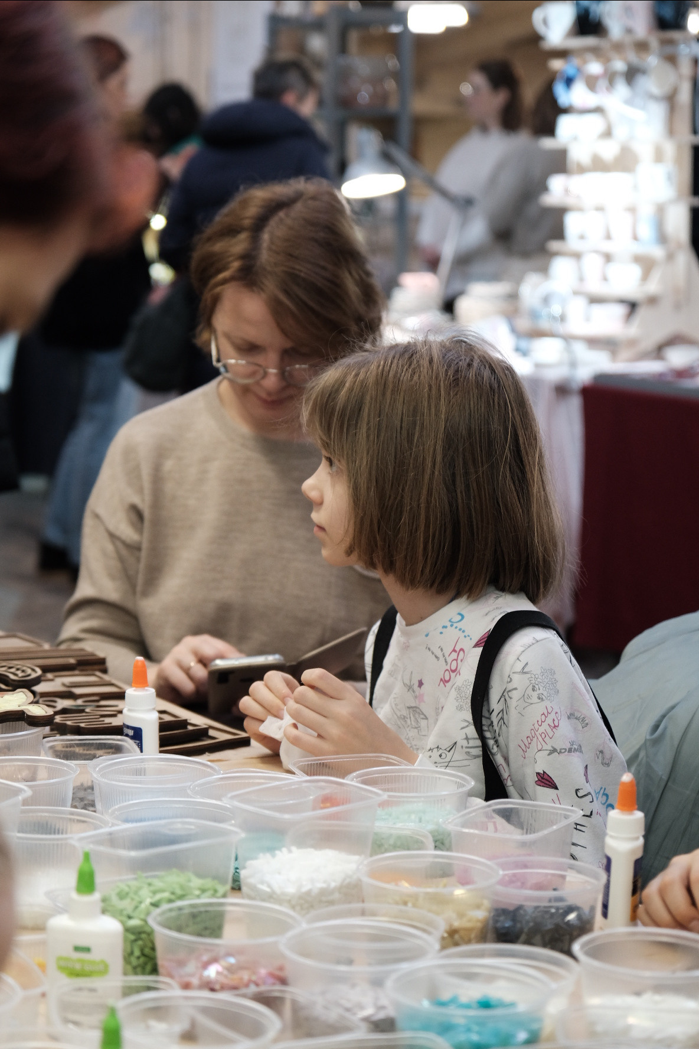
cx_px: 350
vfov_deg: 23.9
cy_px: 524
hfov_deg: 16.1
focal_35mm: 85
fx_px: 2475
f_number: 4
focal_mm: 56.5
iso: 1250
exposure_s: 1/60
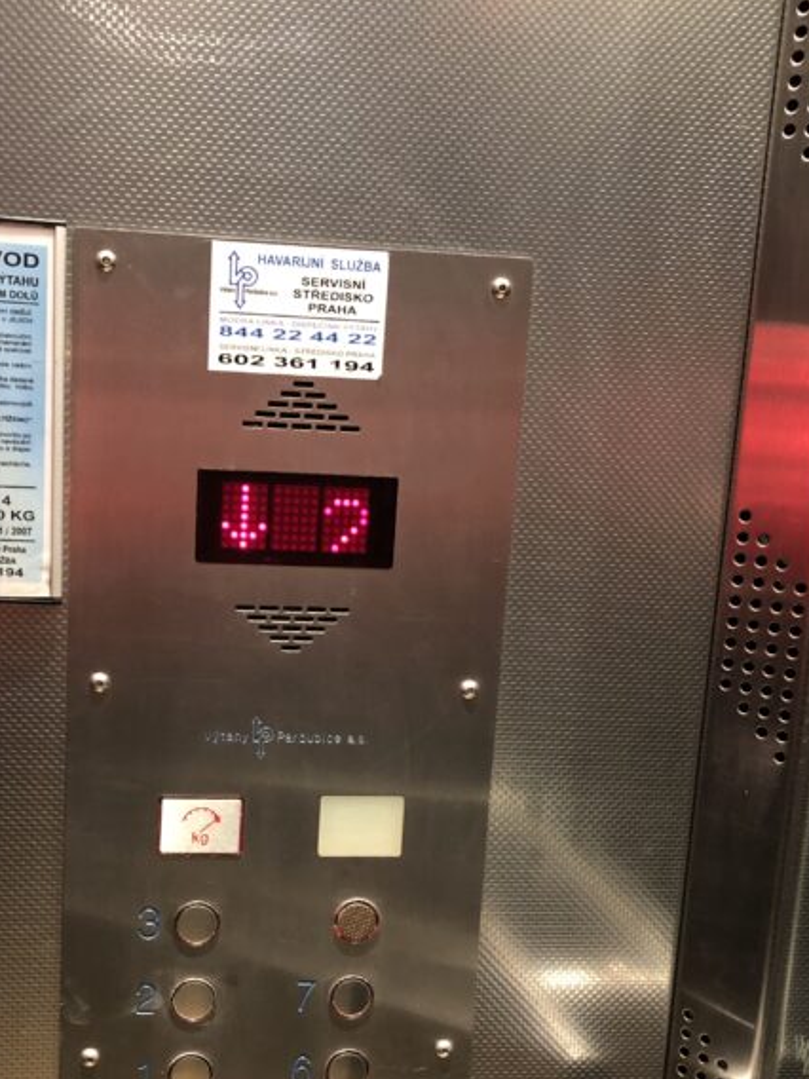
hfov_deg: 31.4
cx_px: 310
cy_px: 689
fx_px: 1433
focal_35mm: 46
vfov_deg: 40.9
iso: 100
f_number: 1.8
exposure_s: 1/7
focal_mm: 3.99
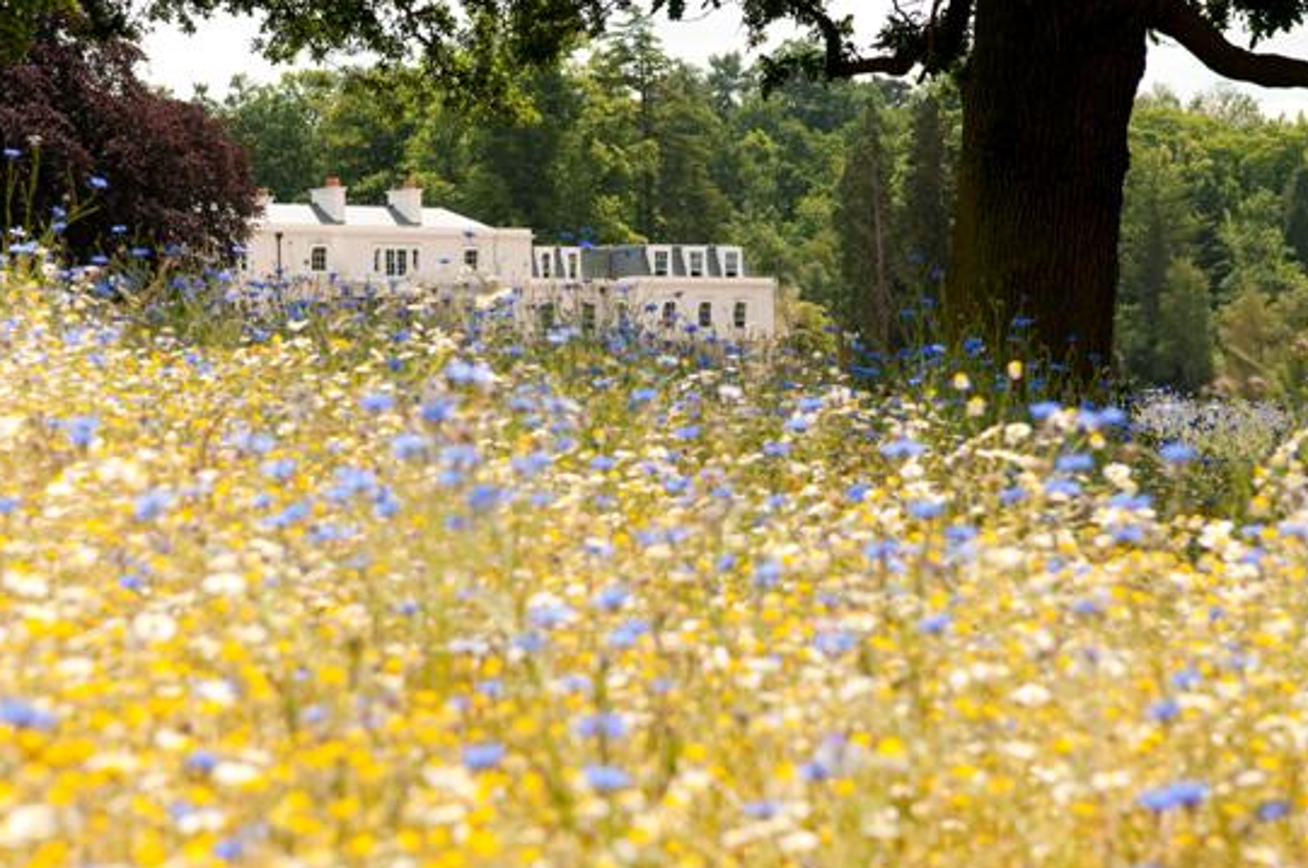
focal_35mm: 98
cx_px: 590
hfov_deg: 20.9
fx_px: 3541
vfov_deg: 14.0
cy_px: 390
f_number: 5
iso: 250
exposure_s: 1/1250
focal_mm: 55
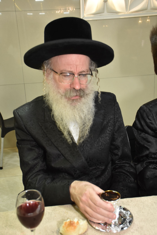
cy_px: 118
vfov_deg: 43.6
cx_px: 78
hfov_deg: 29.9
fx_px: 294
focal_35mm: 45
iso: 1250
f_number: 5.6
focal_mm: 30
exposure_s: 1/80
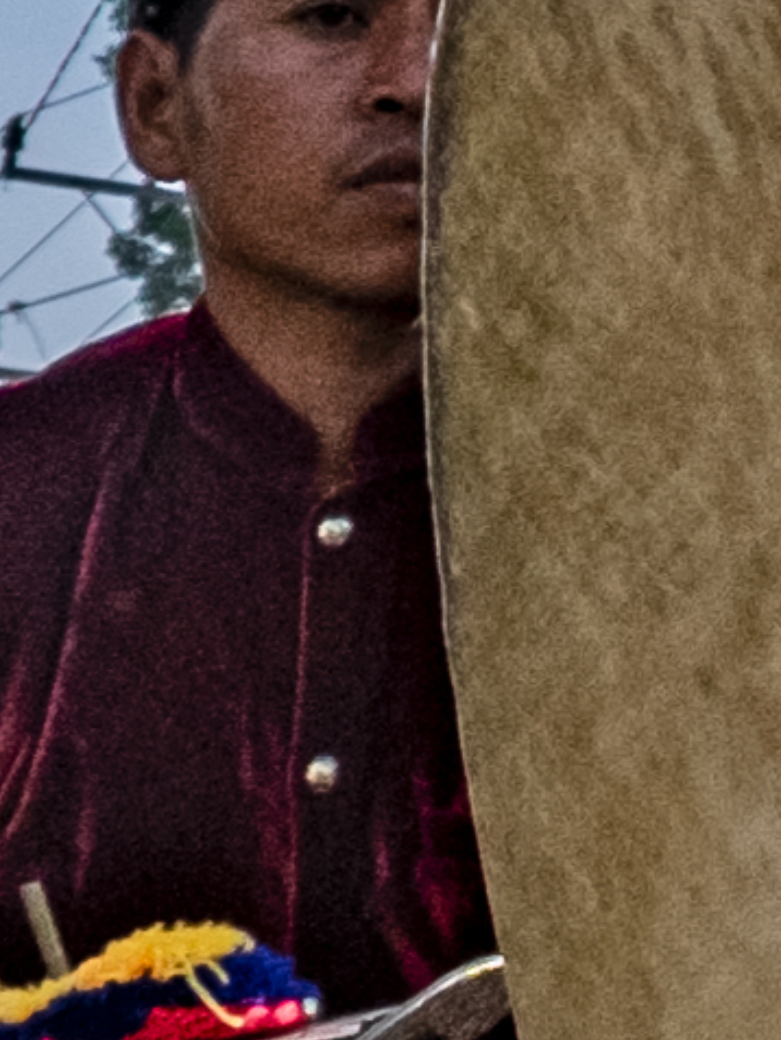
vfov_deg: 7.5
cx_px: 2720
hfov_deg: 5.2
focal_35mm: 262
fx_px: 7878
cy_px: -266
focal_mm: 18
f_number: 9
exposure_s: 1/750
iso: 400
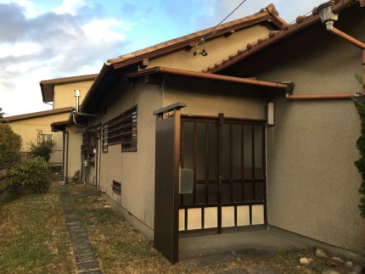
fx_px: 306
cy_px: 137
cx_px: 182
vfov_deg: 48.3
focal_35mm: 29
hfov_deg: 61.6
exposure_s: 1/184
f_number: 2.2
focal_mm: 4.15
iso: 25
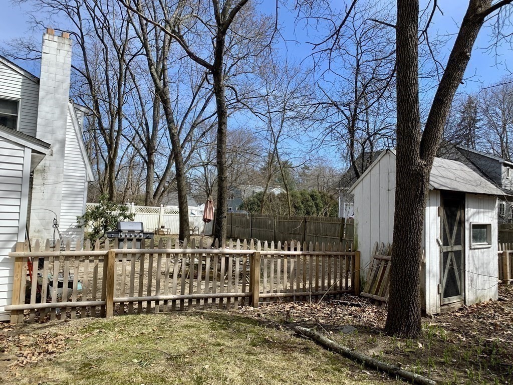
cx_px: 256
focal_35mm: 26
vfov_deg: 53.1
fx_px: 385
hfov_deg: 67.3
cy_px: 192
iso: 25
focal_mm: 4.25
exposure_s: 1/1387
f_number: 1.8
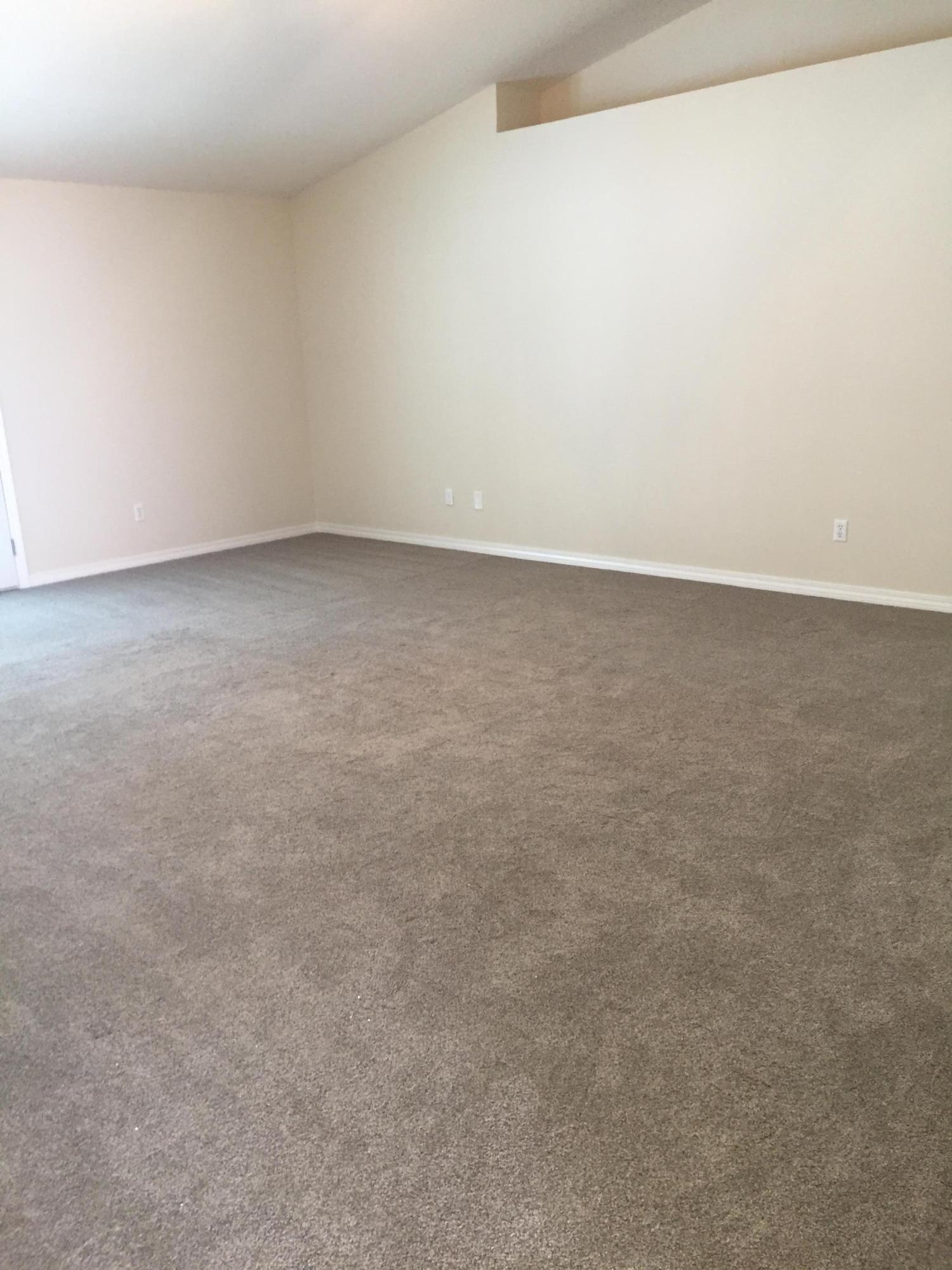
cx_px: 476
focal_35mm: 29
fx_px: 1063
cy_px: 635
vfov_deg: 61.7
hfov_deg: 48.2
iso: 125
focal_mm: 4.15
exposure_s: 1/30
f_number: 2.2
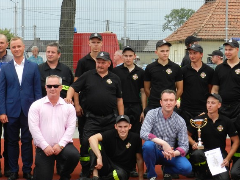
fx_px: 665
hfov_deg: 20.4
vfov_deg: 15.4
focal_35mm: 96
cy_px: 82
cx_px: 124
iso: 360
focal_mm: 12.1
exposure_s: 1/250
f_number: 4.7
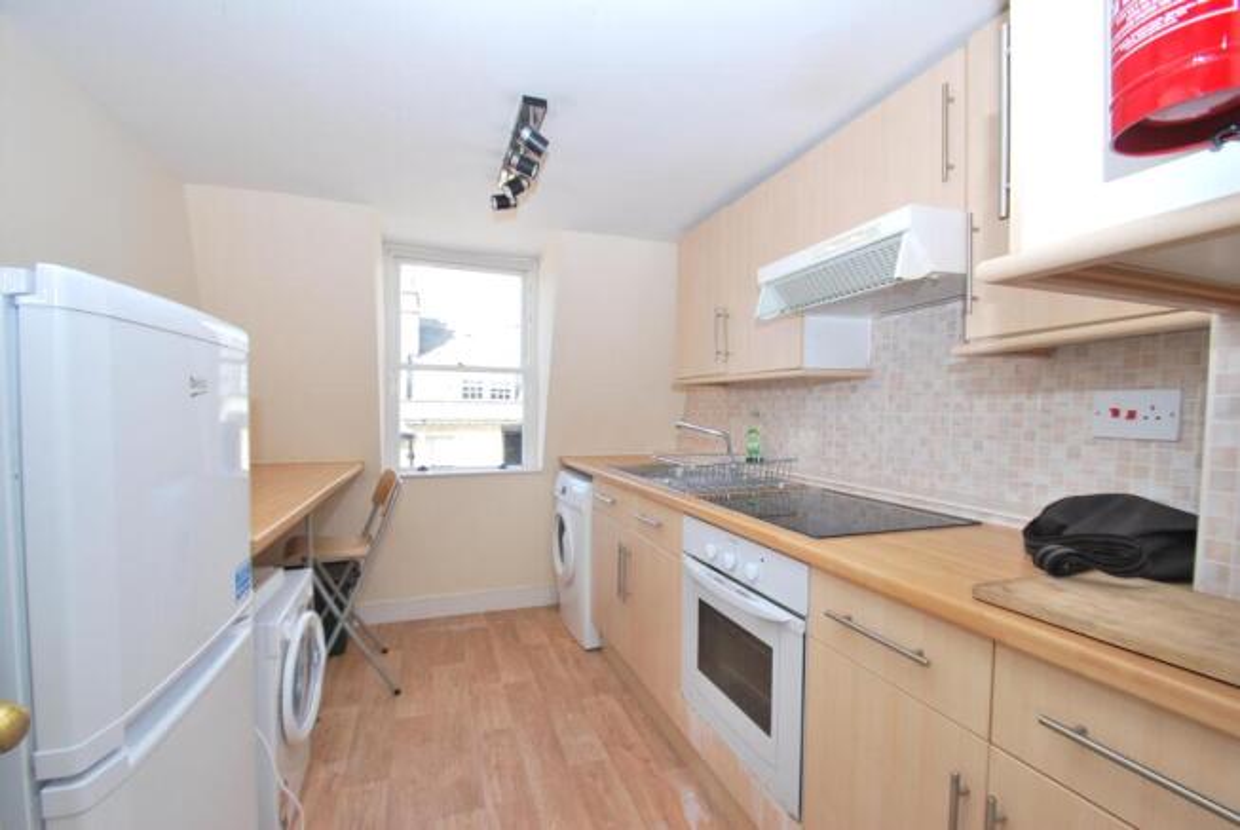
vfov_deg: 77.5
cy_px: 415
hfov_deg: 100.3
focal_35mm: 15
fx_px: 517
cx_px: 620
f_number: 5.6
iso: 180
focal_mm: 10
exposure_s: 1/125
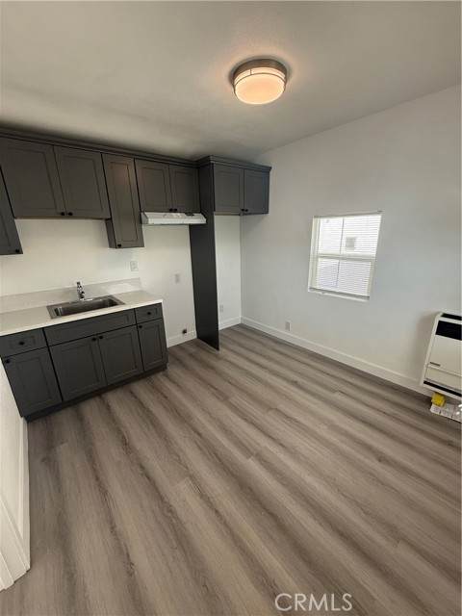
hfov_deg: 85.7
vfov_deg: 102.1
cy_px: 308
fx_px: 249
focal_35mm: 14
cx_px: 231
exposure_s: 1/120
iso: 125
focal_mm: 2.22
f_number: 2.2
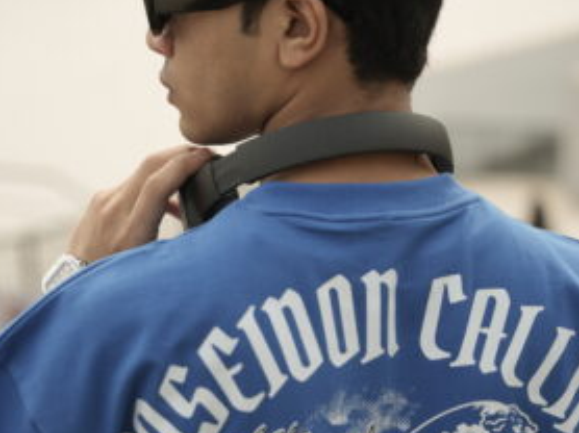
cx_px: 310
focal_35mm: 120
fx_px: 2008
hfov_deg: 16.4
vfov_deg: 12.1
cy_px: 457
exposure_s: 1/800
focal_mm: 66.1
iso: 100
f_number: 2.8
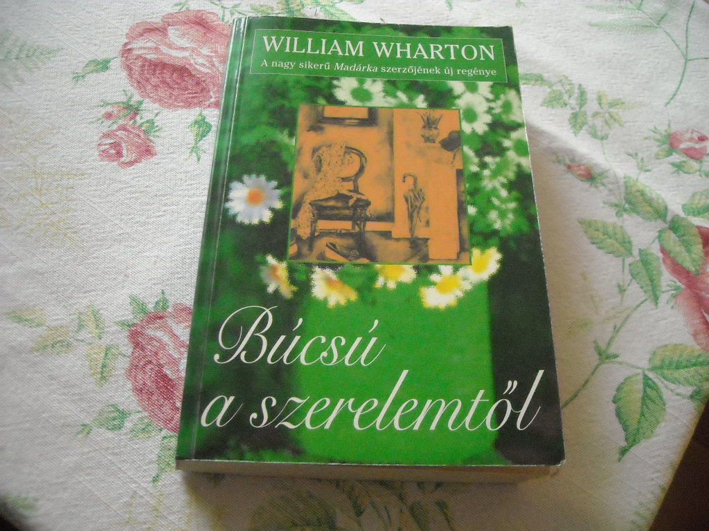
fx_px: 717
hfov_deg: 52.6
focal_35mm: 35
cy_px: 266
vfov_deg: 40.7
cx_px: 354
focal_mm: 5.7
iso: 800
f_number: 2.8
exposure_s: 1/161
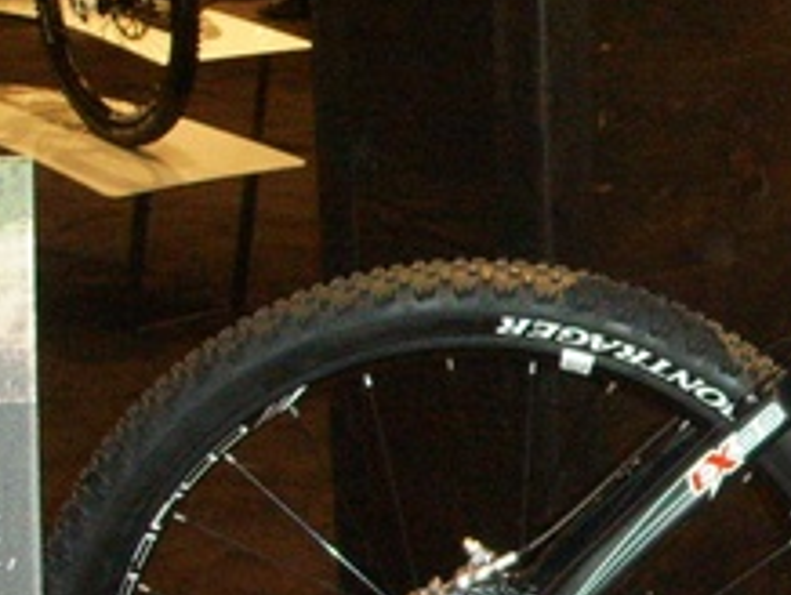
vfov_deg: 11.9
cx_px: 1063
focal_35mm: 125
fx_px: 2859
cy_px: 408
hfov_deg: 15.0
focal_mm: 6.6
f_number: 3.5
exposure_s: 1/45
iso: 276
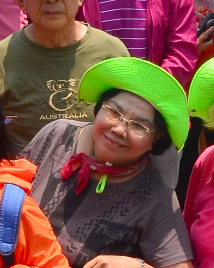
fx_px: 1494
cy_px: 39
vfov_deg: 10.2
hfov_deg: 8.2
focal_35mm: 189
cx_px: 175
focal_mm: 17
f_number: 14
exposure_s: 1/160
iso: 200
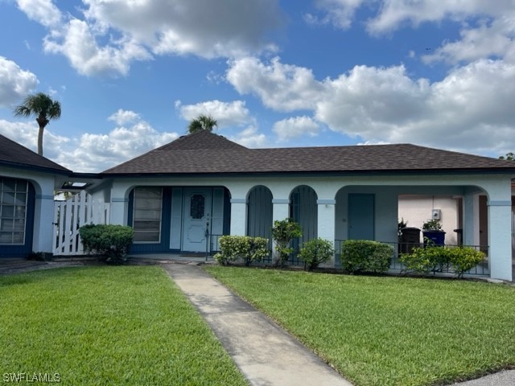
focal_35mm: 26
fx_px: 387
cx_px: 258
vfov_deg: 53.1
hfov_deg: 67.3
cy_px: 193
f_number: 1.6
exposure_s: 1/4717
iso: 32
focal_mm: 5.1
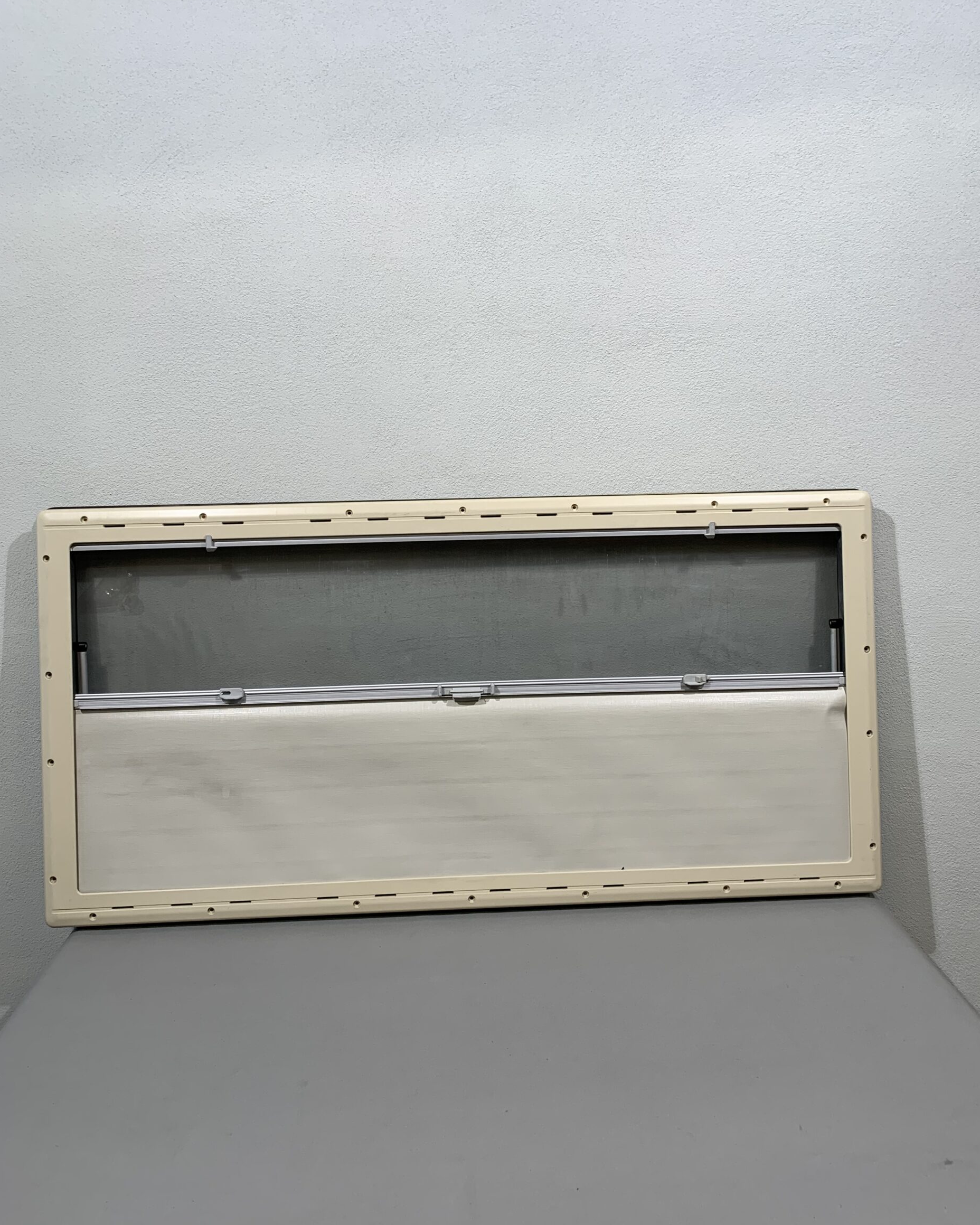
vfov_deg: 62.1
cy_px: 567
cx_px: 496
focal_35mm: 28
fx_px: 1015
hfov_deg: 51.5
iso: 32
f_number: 1.8
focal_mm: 4.25
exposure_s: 1/100
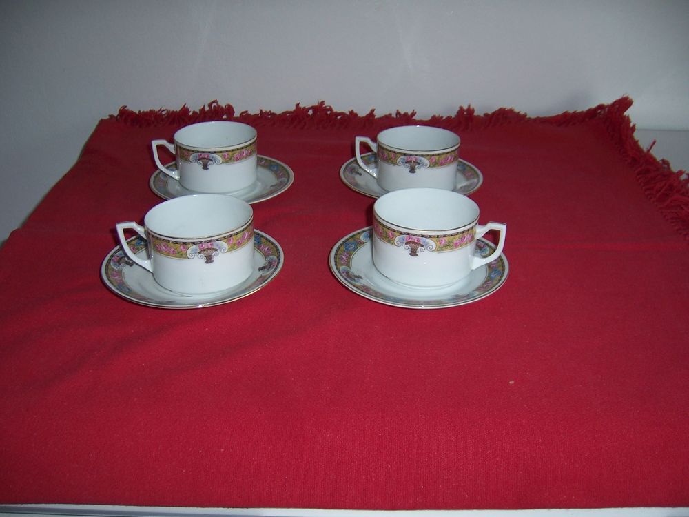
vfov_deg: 39.7
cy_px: 258
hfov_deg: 51.4
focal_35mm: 36
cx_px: 344
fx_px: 717
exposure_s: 1/60
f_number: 2.8
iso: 80
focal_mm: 6.2
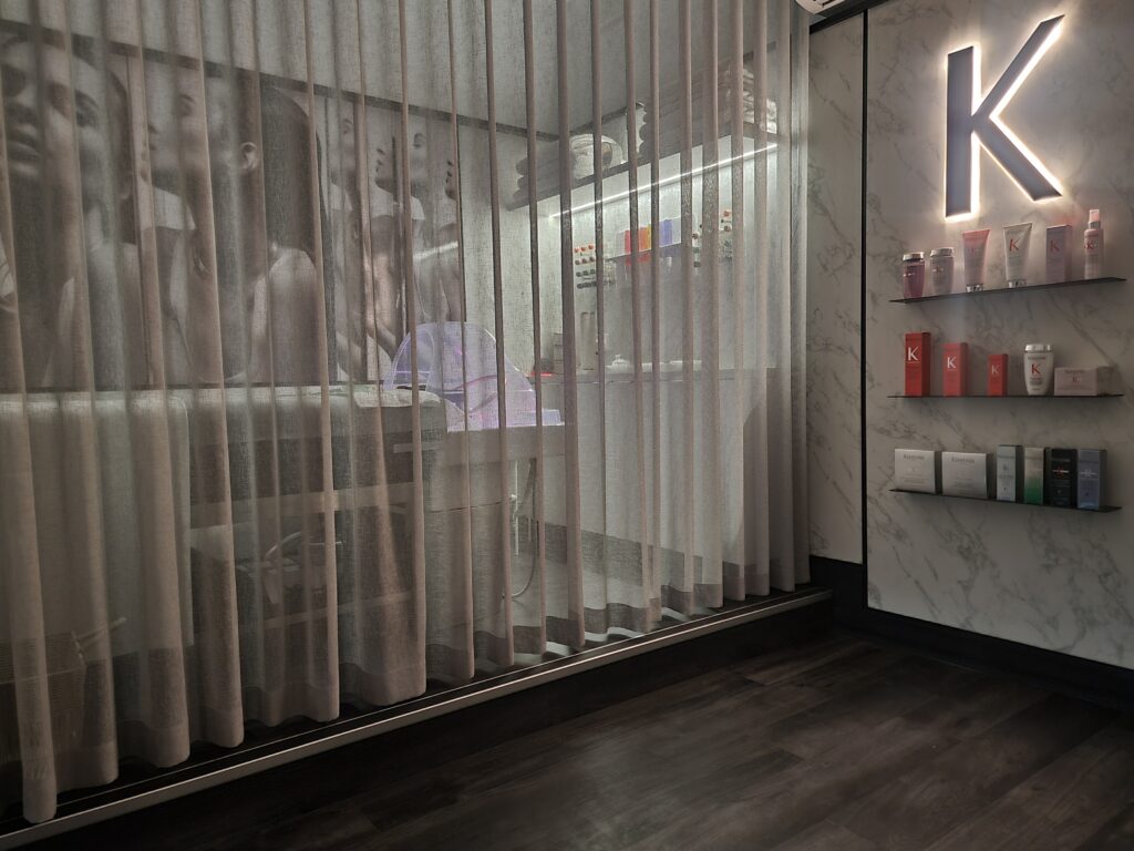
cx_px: 567
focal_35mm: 24
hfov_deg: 71.6
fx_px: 786
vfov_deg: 56.8
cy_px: 426
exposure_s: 1/17
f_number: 1.8
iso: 640
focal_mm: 6.7
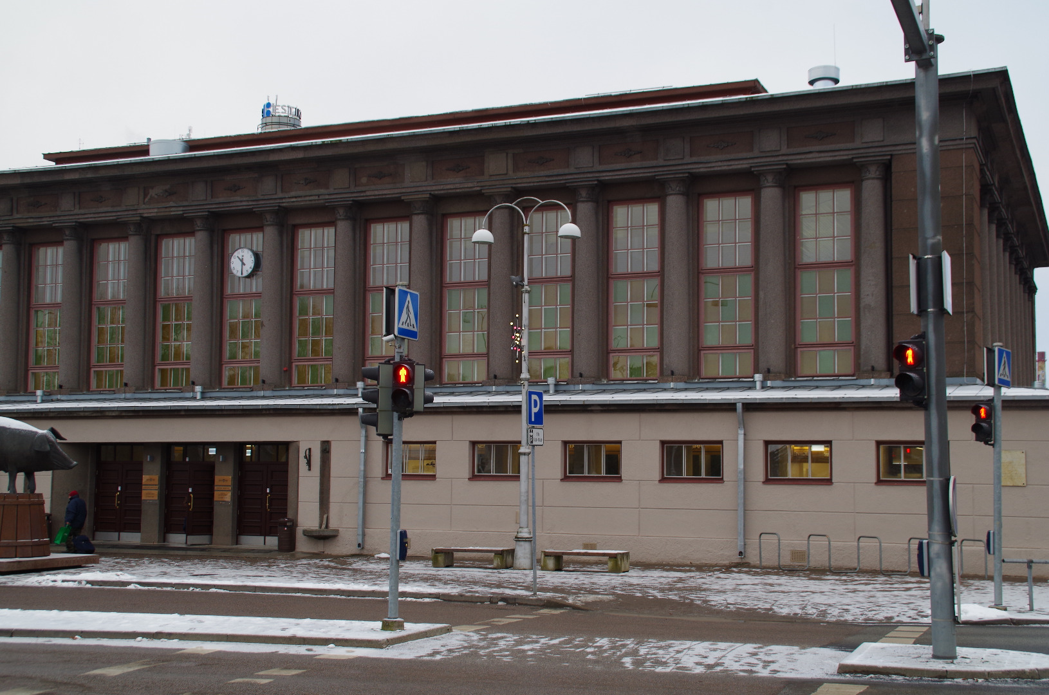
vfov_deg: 27.4
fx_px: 1425
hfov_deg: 40.4
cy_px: 348
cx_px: 524
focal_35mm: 49
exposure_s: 1/60
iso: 250
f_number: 8
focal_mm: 33
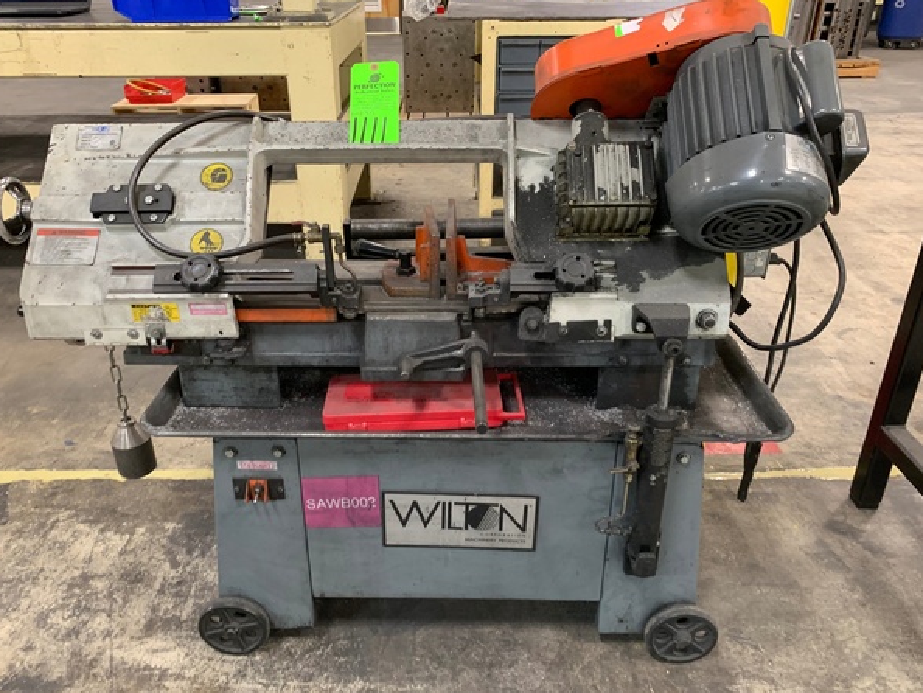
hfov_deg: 63.4
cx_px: 451
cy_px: 350
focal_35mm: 28
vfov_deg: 49.8
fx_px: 747
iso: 320
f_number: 1.8
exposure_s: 1/60
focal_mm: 4.25
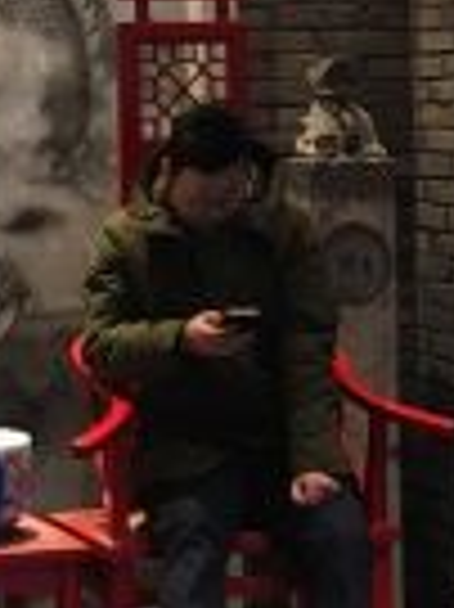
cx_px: 254
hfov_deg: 9.9
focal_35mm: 150
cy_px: -405
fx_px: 2627
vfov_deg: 12.3
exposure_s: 1/33
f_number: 2.2
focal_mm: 4.15
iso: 100
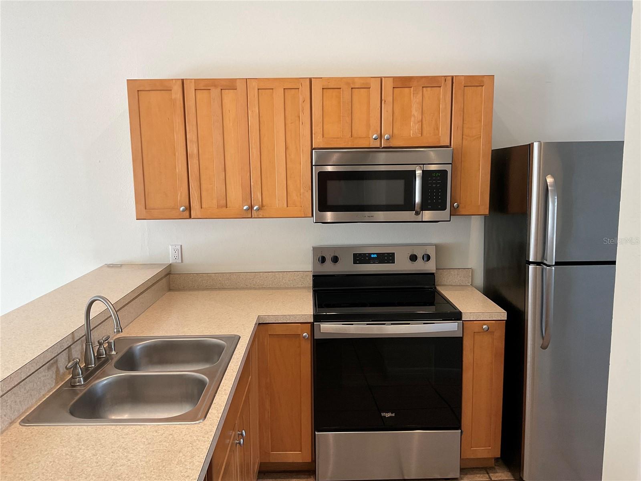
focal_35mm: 29
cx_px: 320
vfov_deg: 48.2
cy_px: 240
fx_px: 537
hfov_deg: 61.7
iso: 50
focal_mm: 3
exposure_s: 1/60
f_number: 1.8
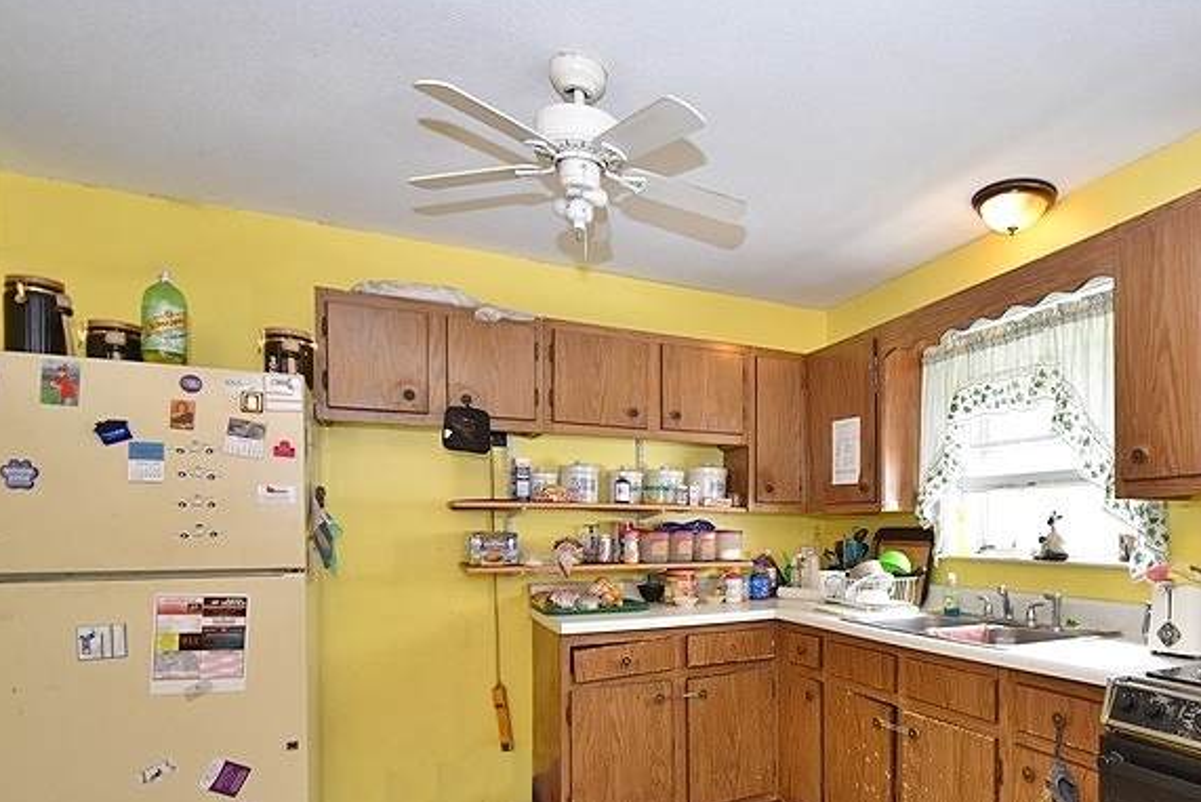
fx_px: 701
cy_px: 503
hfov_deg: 78.5
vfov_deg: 58.7
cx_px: 801
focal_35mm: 21
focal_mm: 10
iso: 450
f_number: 4
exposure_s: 1/60
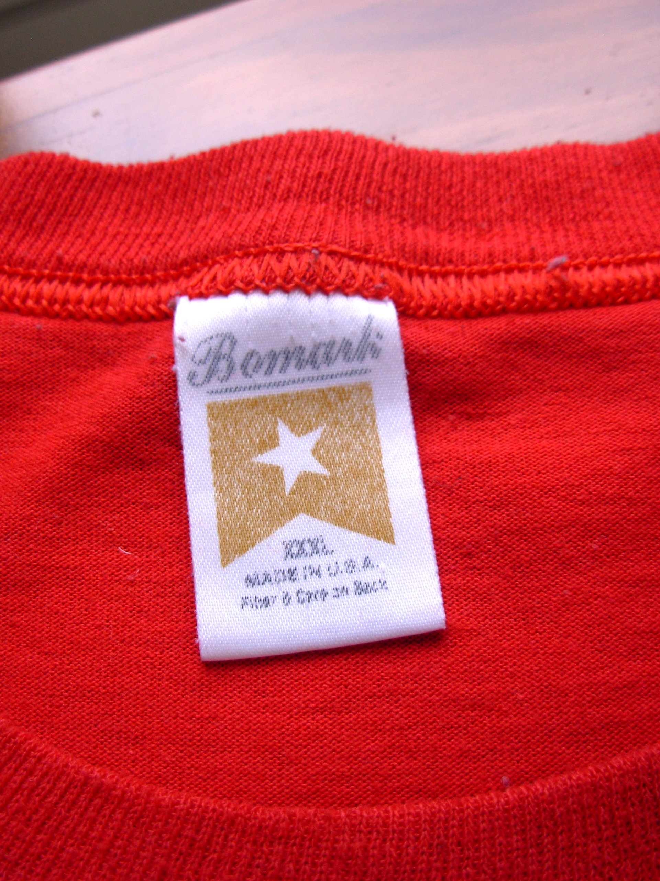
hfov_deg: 37.7
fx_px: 966
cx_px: 330
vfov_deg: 49.0
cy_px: 440
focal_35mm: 38
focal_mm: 6.3
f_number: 2.9
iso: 50
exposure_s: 1/90.5
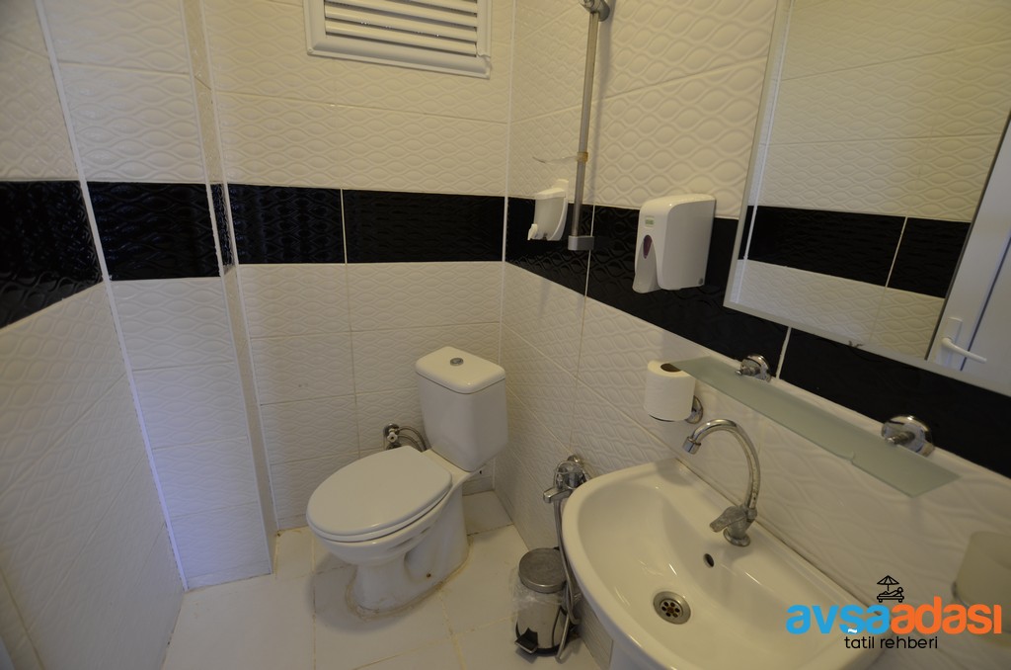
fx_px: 420
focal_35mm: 15
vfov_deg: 77.1
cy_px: 335
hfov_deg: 100.5
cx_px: 506
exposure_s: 1/60
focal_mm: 10
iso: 450
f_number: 4
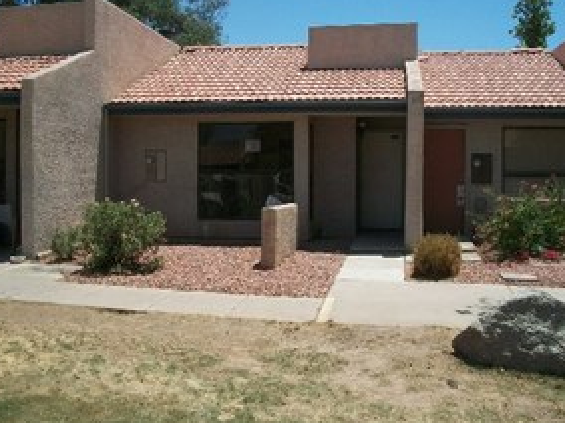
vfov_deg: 36.8
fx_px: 637
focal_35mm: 39
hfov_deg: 47.7
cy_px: 199
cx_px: 320
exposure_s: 1/500
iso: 80
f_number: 5.5
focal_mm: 5.7
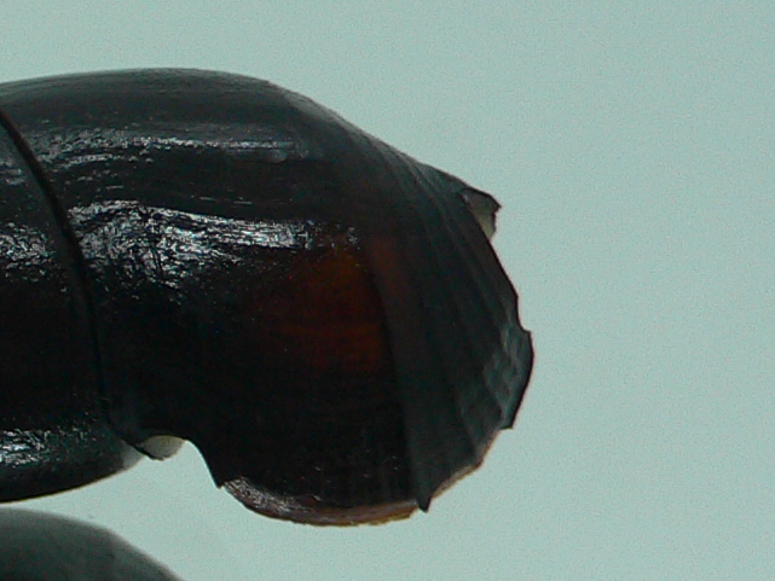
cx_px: -383
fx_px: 2463
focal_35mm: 110
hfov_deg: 16.3
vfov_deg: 13.4
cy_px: 409
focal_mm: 4.6
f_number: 2.8
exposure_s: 1/60
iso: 100
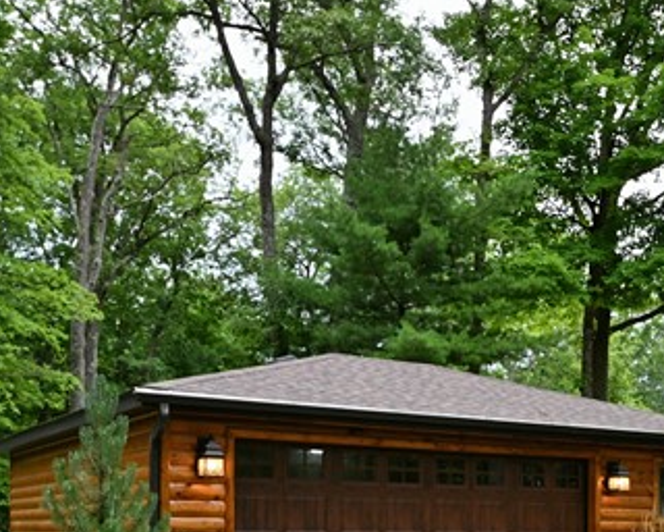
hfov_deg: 35.9
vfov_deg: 28.0
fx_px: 1002
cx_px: 494
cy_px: 530
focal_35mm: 51
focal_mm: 16
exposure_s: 1/160
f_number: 5.6
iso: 250
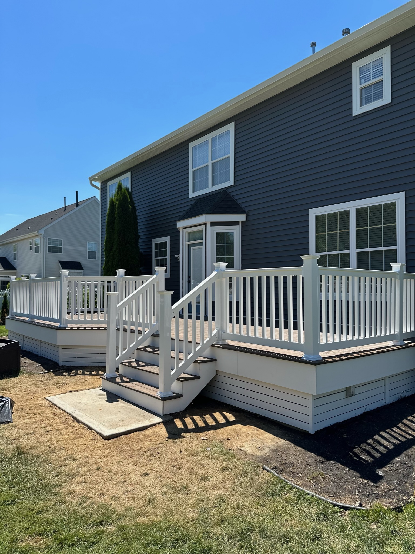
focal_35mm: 24
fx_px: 384
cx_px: 208
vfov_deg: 71.6
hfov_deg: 56.8
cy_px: 277
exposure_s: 1/4184
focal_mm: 6.86
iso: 80
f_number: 1.78
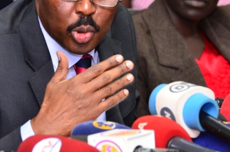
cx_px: 110
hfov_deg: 6.9
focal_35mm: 298
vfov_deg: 4.6
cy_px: 16
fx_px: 1899
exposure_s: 1/80
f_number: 4.5
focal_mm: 110
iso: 1600
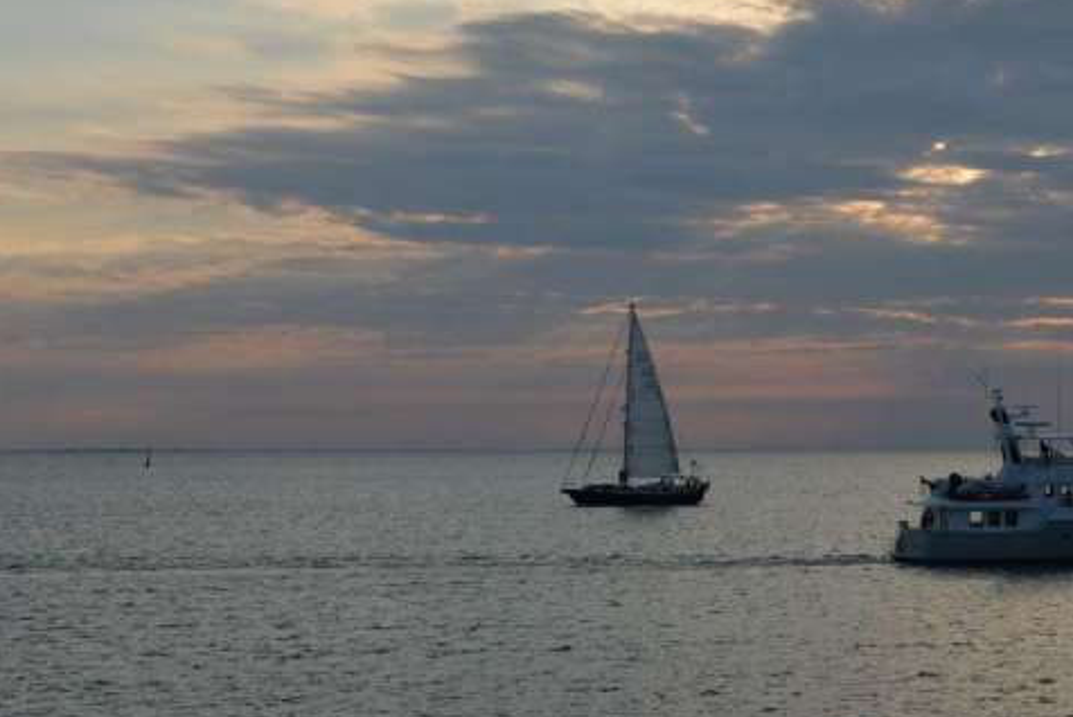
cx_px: 823
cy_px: 266
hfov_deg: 23.9
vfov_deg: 16.3
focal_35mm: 84
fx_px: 2505
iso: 100
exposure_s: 1/200
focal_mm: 50
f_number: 7.1
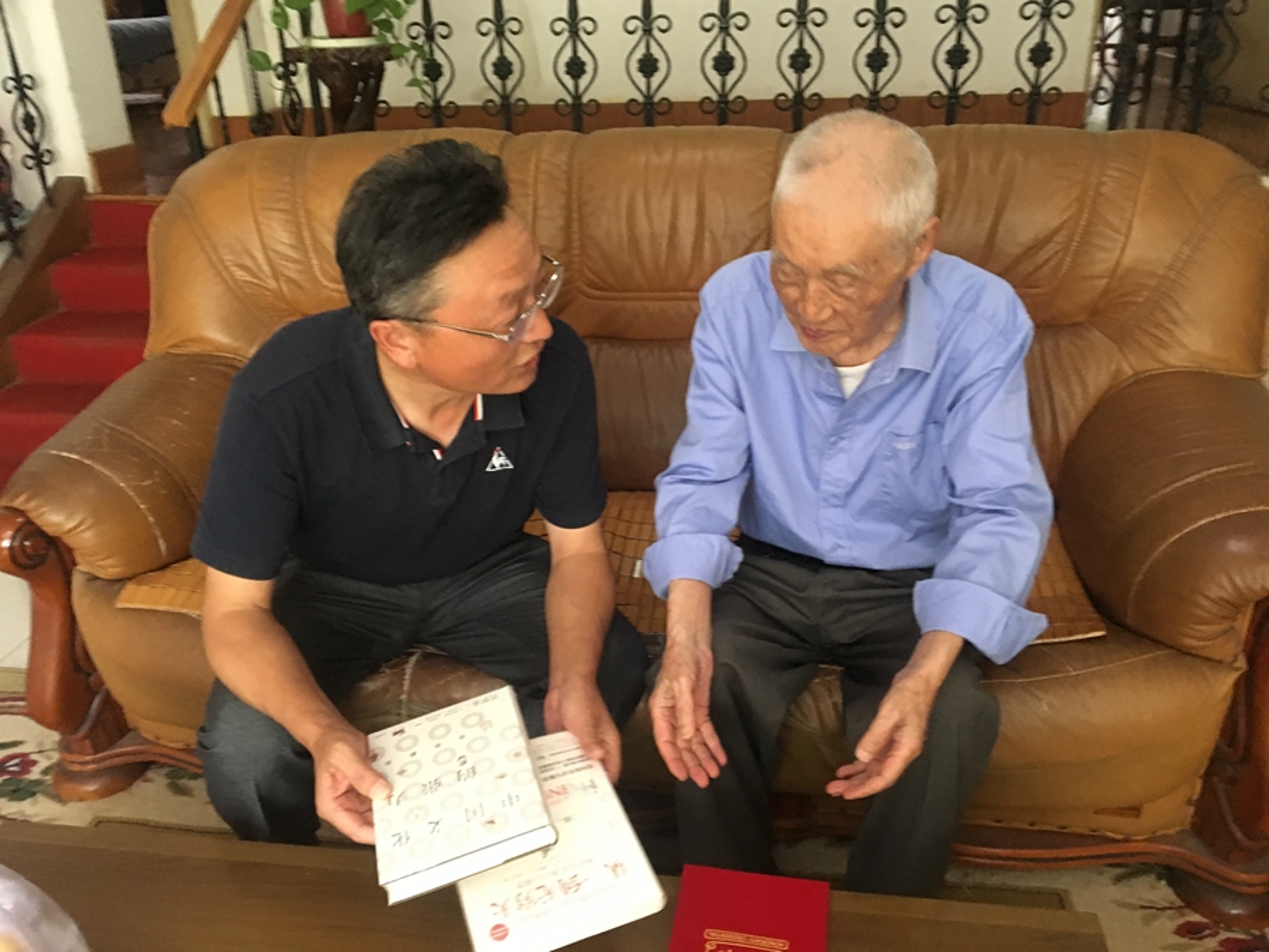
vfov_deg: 48.2
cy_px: 476
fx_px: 1063
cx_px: 634
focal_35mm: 29
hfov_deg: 61.7
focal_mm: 4.15
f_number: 2.2
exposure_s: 1/17
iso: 250
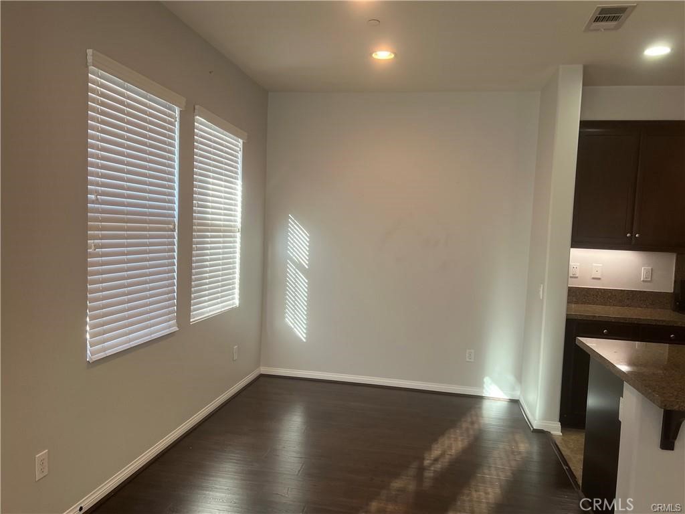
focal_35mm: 26
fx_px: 515
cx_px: 342
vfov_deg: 53.1
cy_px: 257
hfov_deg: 67.3
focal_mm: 5.7
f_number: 1.5
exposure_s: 1/120
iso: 125
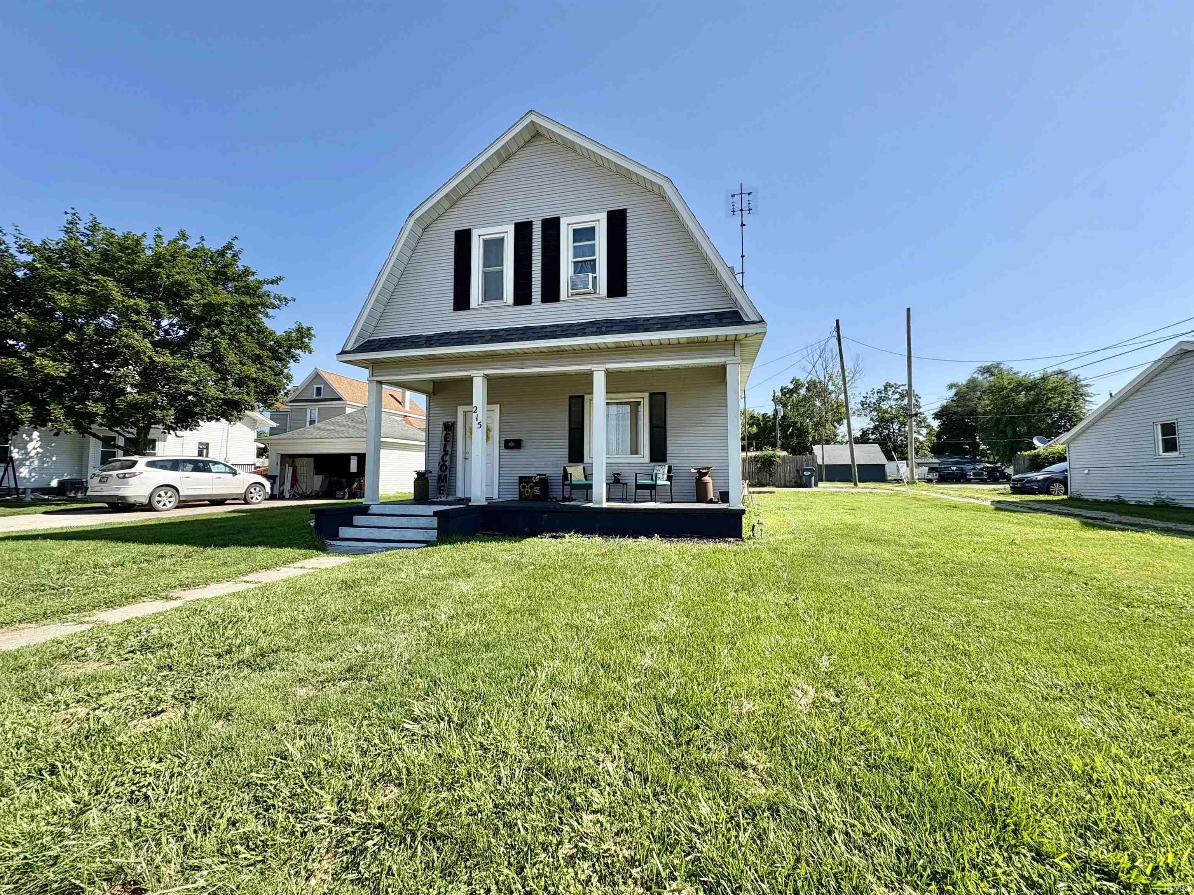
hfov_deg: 102.1
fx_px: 483
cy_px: 448
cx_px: 597
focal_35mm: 14
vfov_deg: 85.7
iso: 64
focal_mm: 2.22
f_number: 2.2
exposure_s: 1/1299
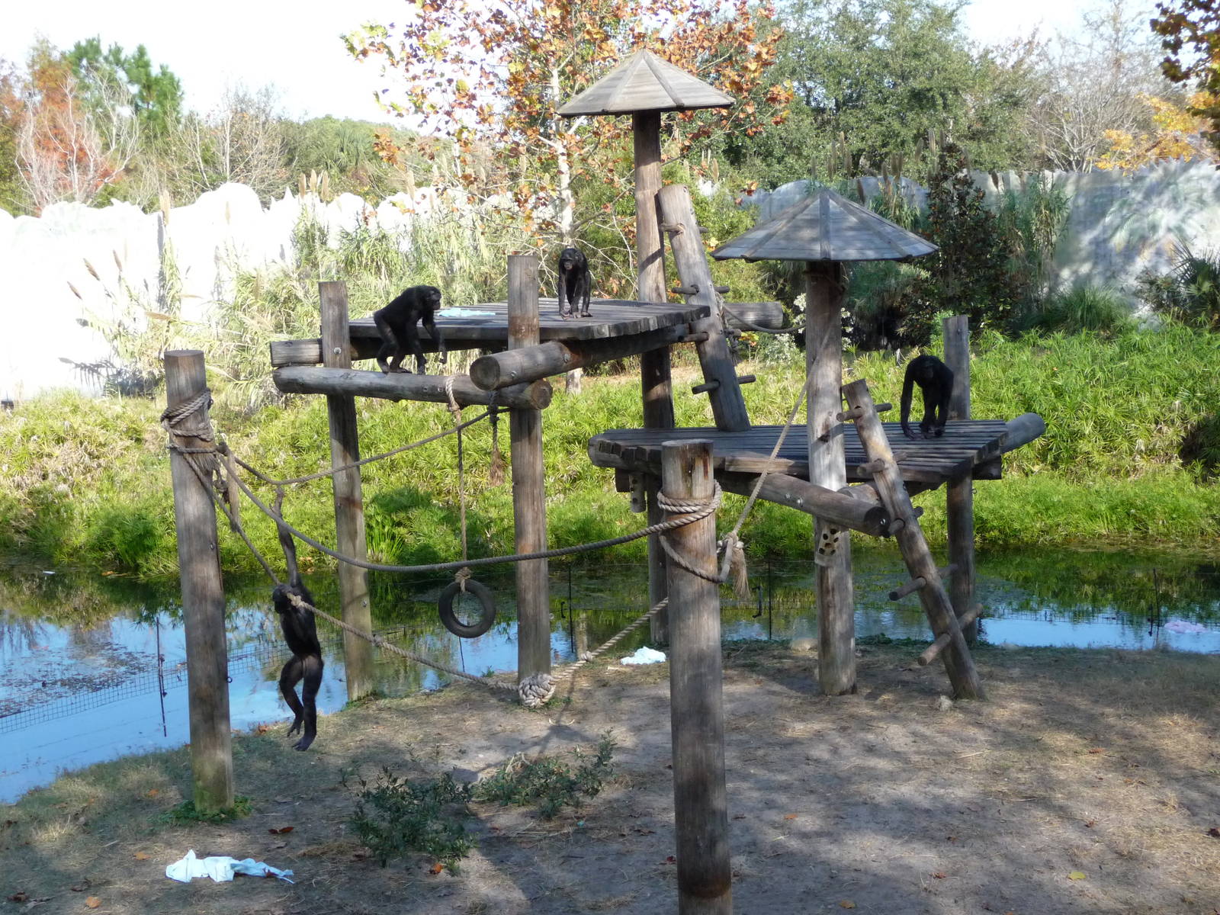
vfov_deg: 26.6
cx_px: 610
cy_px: 458
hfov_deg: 34.9
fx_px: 1938
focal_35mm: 55
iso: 250
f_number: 4.3
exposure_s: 1/500
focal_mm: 9.3
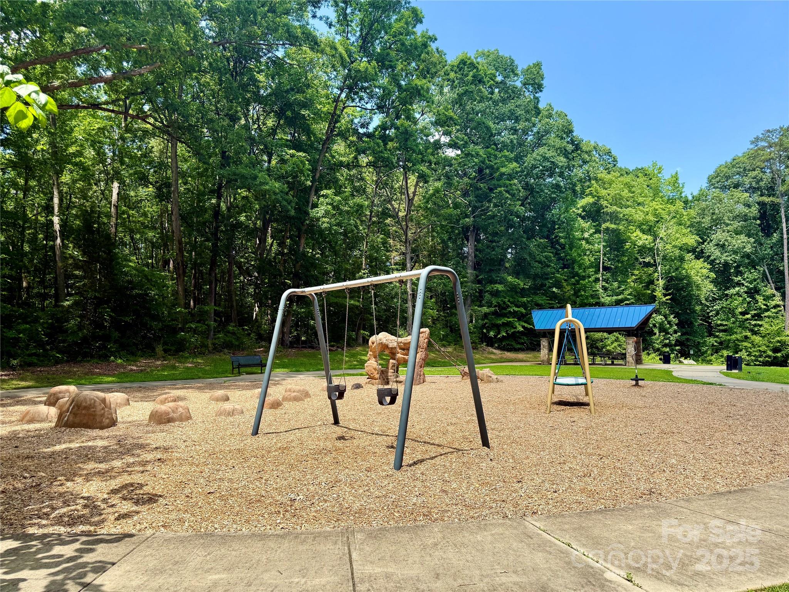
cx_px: 394
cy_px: 296
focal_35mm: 24
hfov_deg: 71.6
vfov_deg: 56.8
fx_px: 547
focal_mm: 6.76
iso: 80
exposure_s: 1/2000
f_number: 1.78
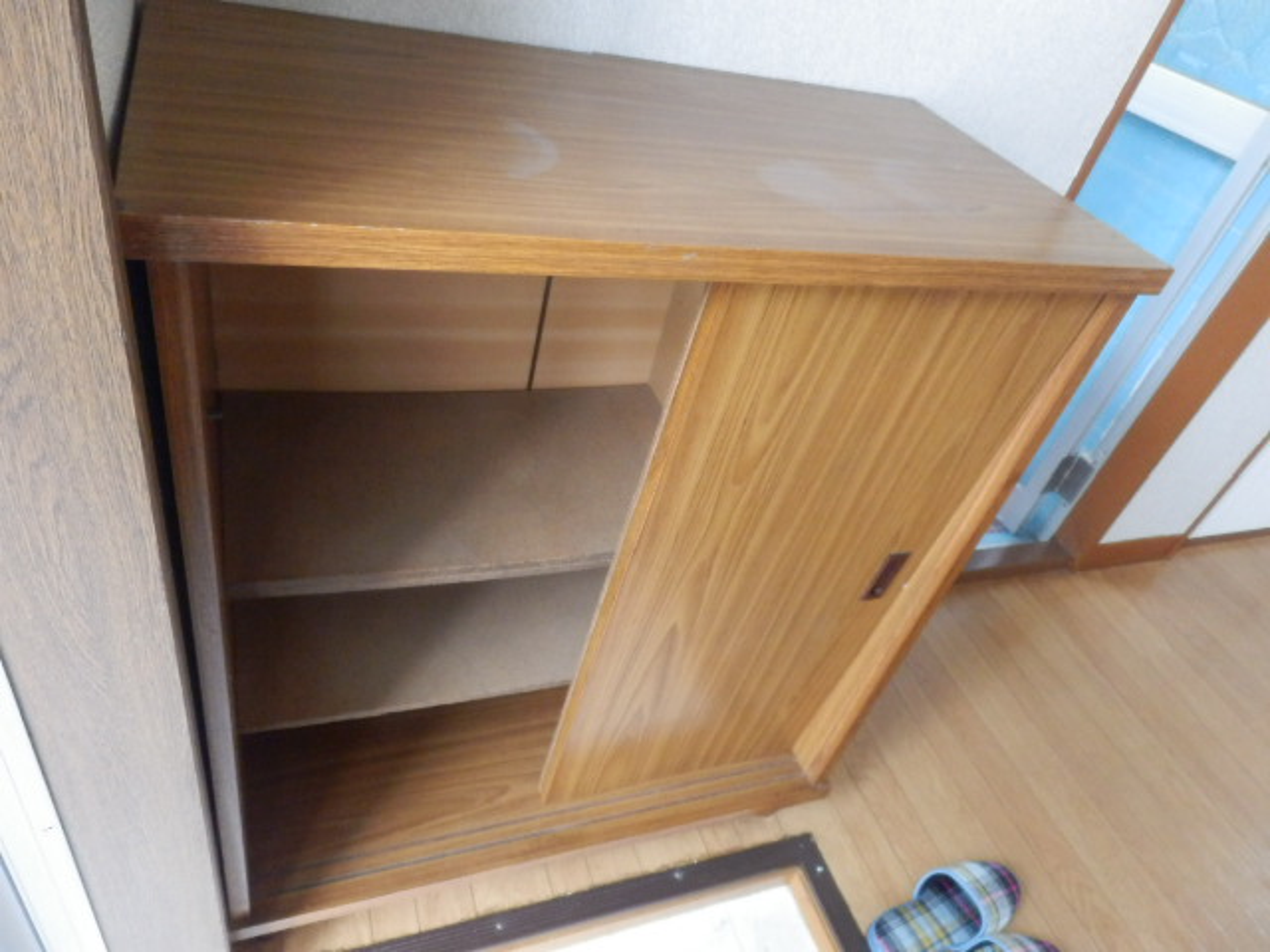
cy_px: 476
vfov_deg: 56.8
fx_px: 881
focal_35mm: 24
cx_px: 635
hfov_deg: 71.6
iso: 800
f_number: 3
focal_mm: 4.2
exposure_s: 1/30
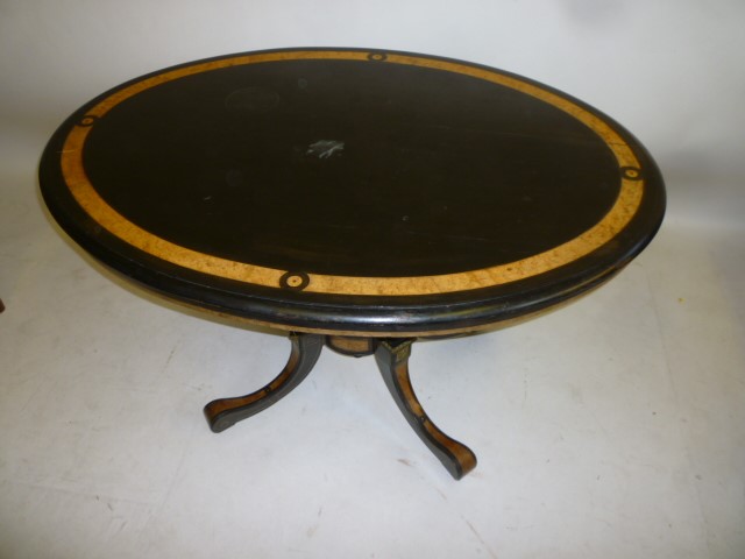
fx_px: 624
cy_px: 280
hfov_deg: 61.7
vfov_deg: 48.2
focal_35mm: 29
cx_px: 372
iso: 100
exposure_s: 1/30
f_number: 3.3
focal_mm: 5.2
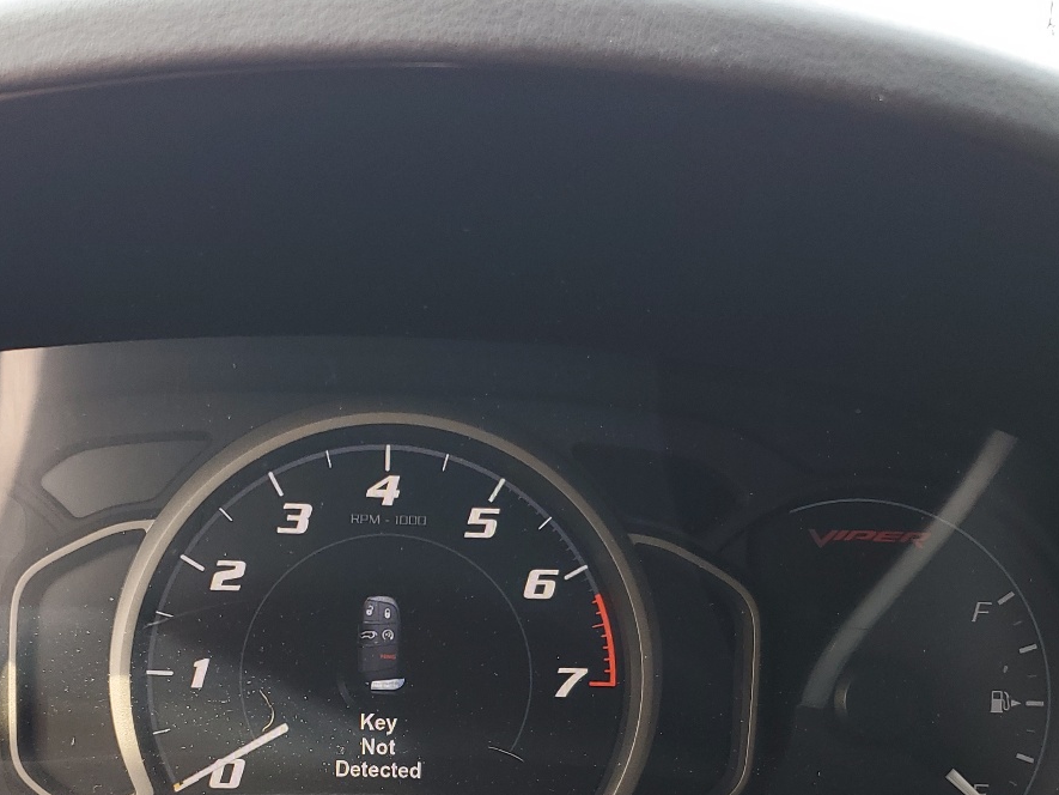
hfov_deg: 40.0
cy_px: 660
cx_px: 357
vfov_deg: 30.0
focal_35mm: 47
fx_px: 1438
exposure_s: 1/123
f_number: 1.5
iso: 50
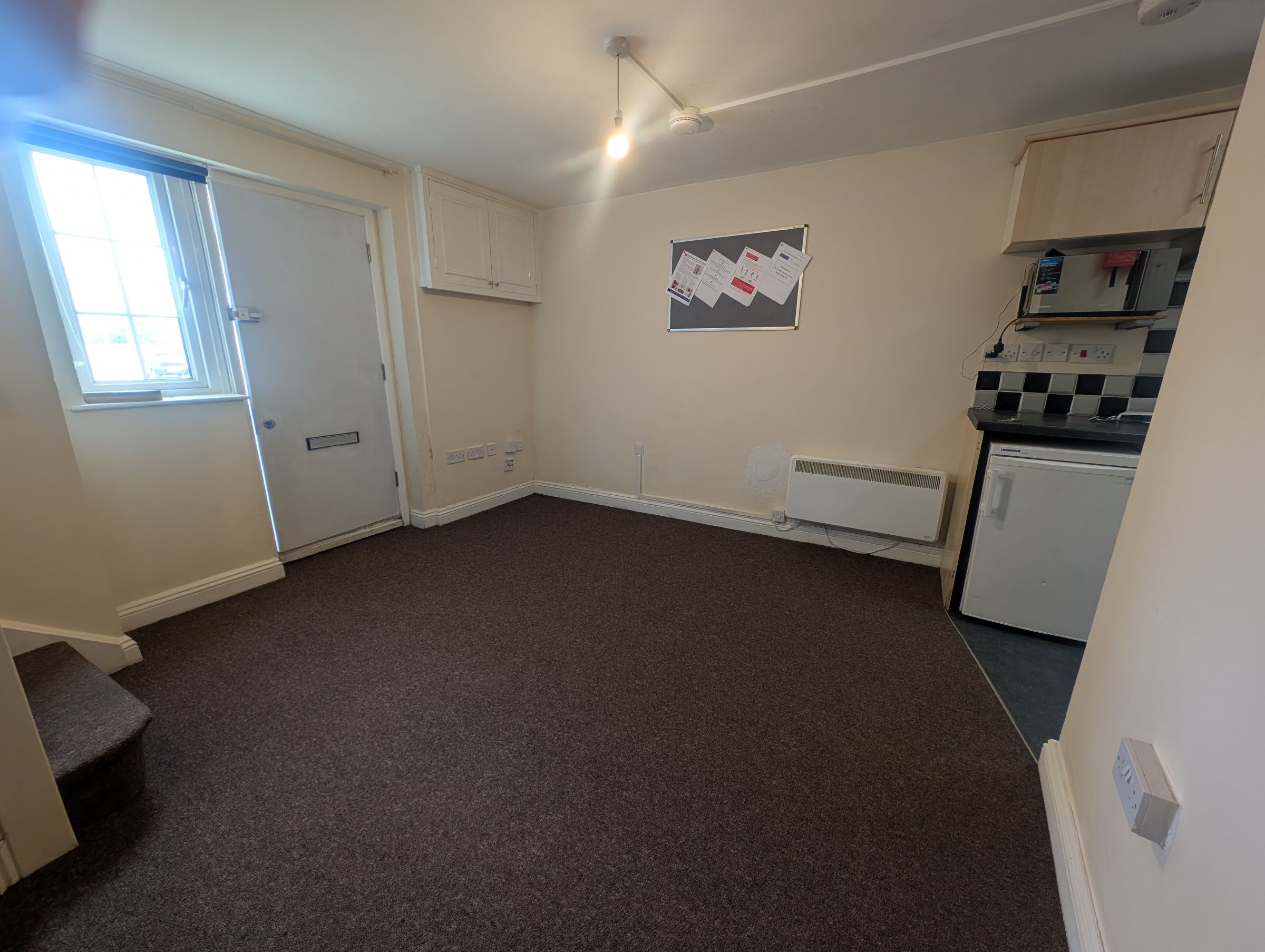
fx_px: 439
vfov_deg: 94.6
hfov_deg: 110.5
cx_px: 632
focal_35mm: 12
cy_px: 476
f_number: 1.95
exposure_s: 1/24.3
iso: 42
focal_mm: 2.23
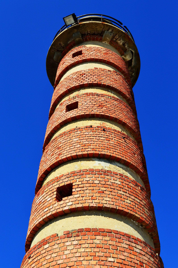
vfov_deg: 37.9
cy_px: 134
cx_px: 89
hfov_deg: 25.7
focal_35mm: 52
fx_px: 390
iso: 320
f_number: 11
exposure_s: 1/500
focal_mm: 35
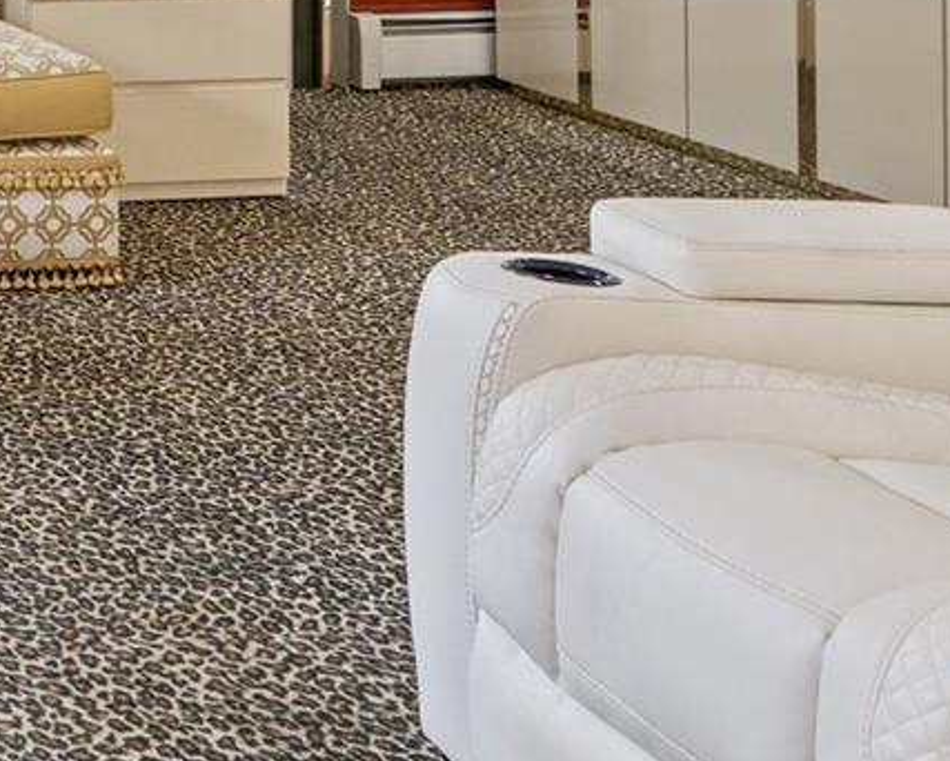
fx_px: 2025
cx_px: -656
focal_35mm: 72
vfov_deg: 19.0
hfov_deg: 20.5
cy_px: -348
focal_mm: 16
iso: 250
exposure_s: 1/10
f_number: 5.6
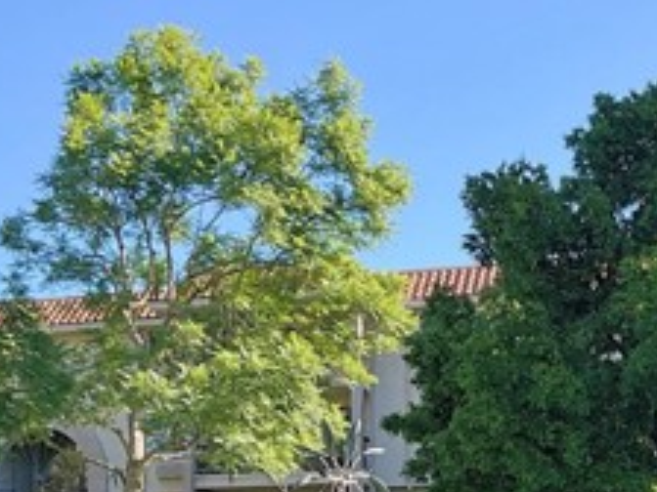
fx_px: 1575
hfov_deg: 23.4
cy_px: 603
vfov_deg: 16.9
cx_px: 191
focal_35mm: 83
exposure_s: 1/683
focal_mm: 3
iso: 25
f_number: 1.8
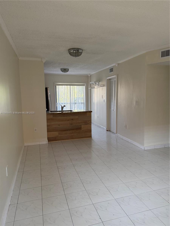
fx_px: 157
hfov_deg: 56.8
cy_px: 113
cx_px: 85
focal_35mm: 24
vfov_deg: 71.6
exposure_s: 1/197
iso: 200
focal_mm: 6.76
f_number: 1.78
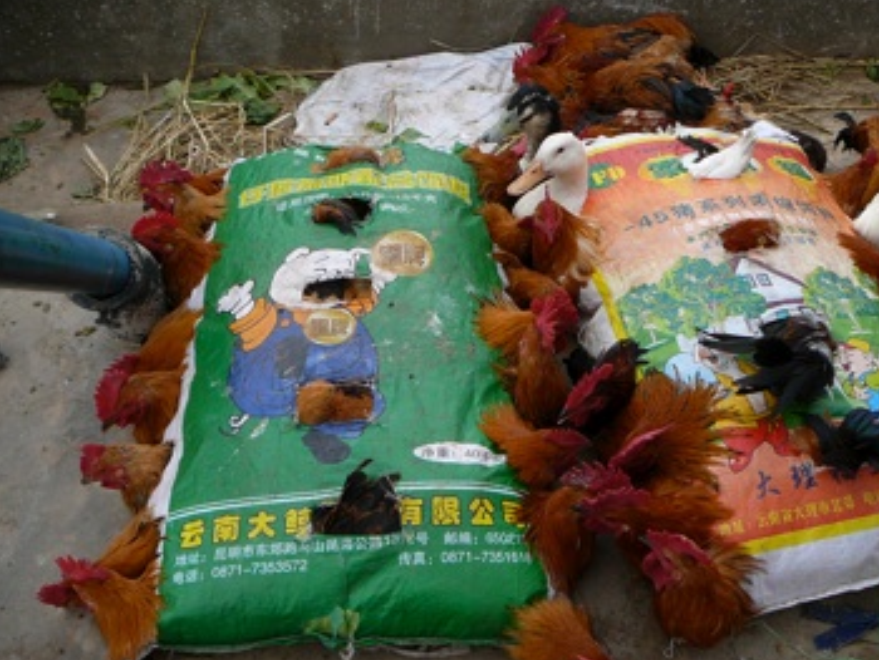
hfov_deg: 46.7
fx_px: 1016
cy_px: 349
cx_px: 482
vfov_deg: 36.0
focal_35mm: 40
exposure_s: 1/400
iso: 80
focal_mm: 5.2
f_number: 2.8
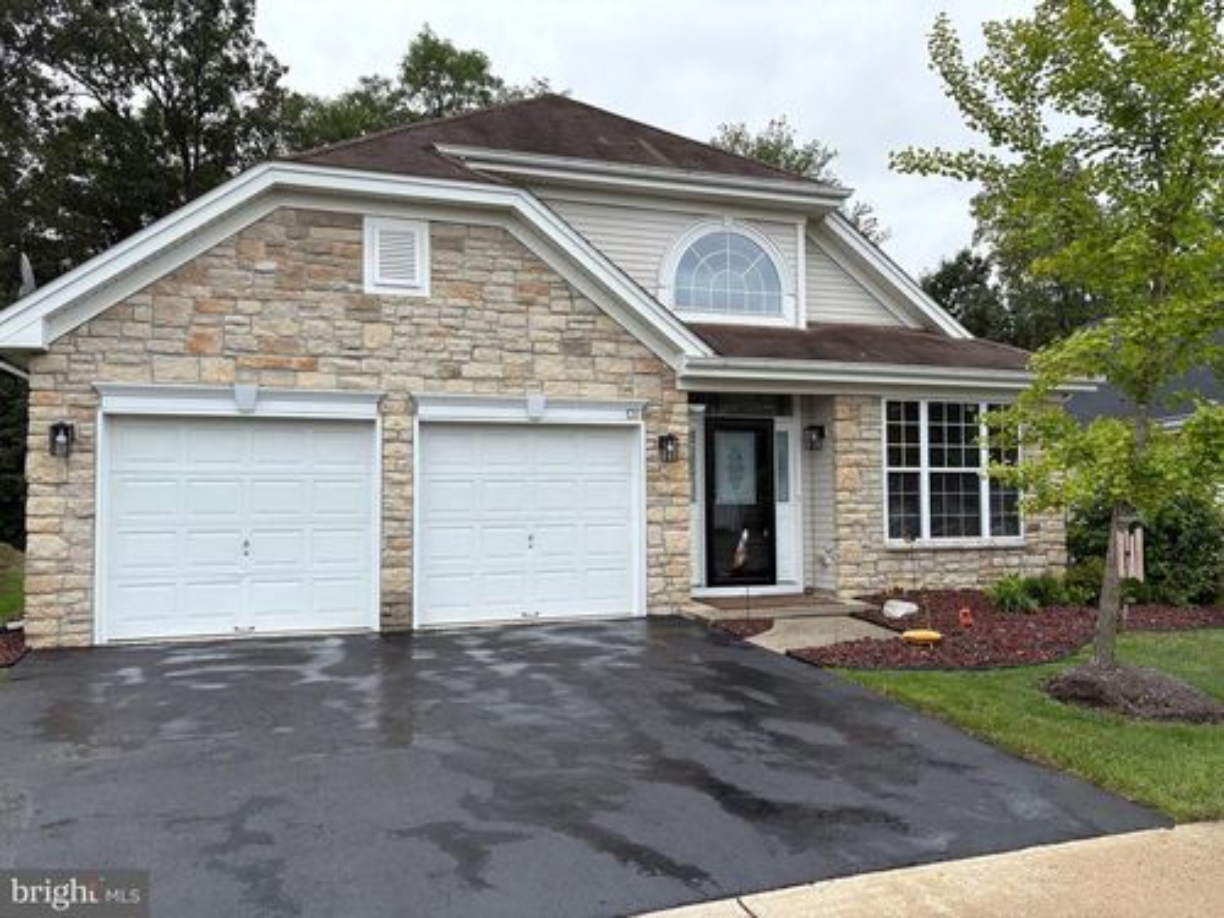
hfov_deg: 67.3
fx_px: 919
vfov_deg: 53.1
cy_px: 459
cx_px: 612
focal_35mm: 26
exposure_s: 1/1337
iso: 50
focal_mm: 5.96
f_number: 1.6
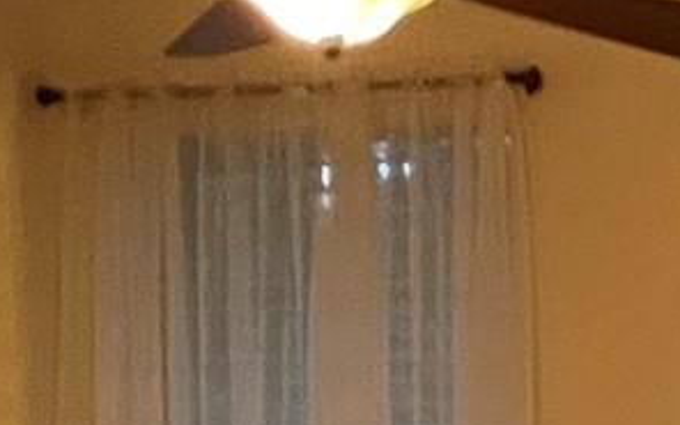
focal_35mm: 191
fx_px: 3540
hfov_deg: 10.1
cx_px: 1388
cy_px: 1009
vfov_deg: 6.5
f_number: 1.6
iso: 320
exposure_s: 1/60
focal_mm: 4.2
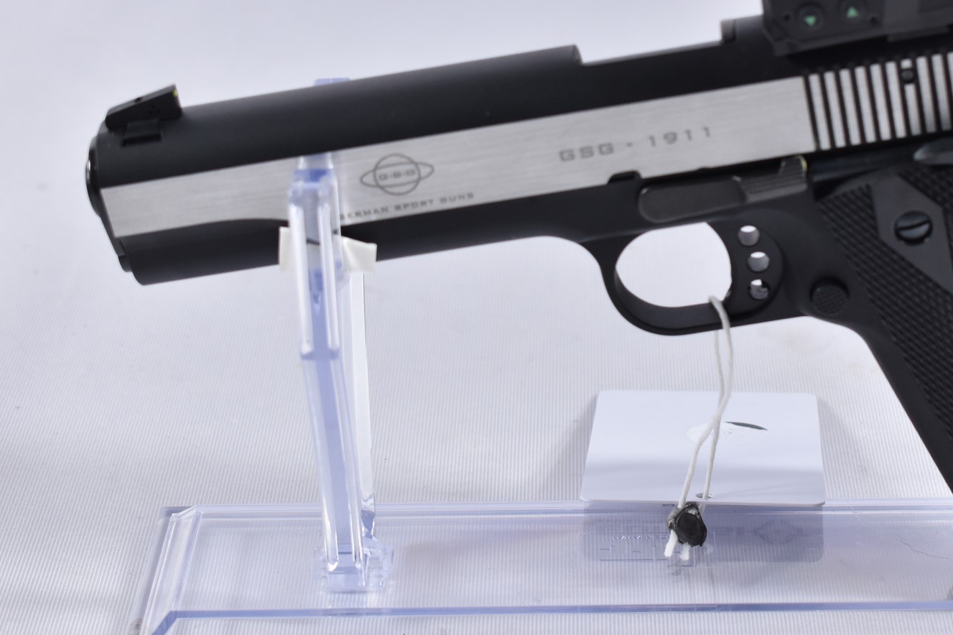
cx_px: 712
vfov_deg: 13.1
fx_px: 2752
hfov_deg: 19.5
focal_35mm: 104
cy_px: 222
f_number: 5.3
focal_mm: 46
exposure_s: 1/50
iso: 640
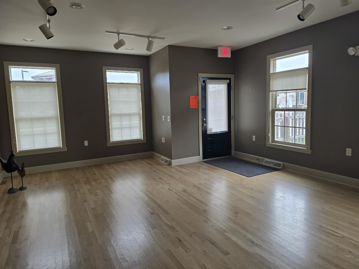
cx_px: 180
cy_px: 134
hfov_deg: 73.9
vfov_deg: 58.9
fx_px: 239
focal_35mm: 23
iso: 125
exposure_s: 1/180
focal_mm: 6.3
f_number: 1.7
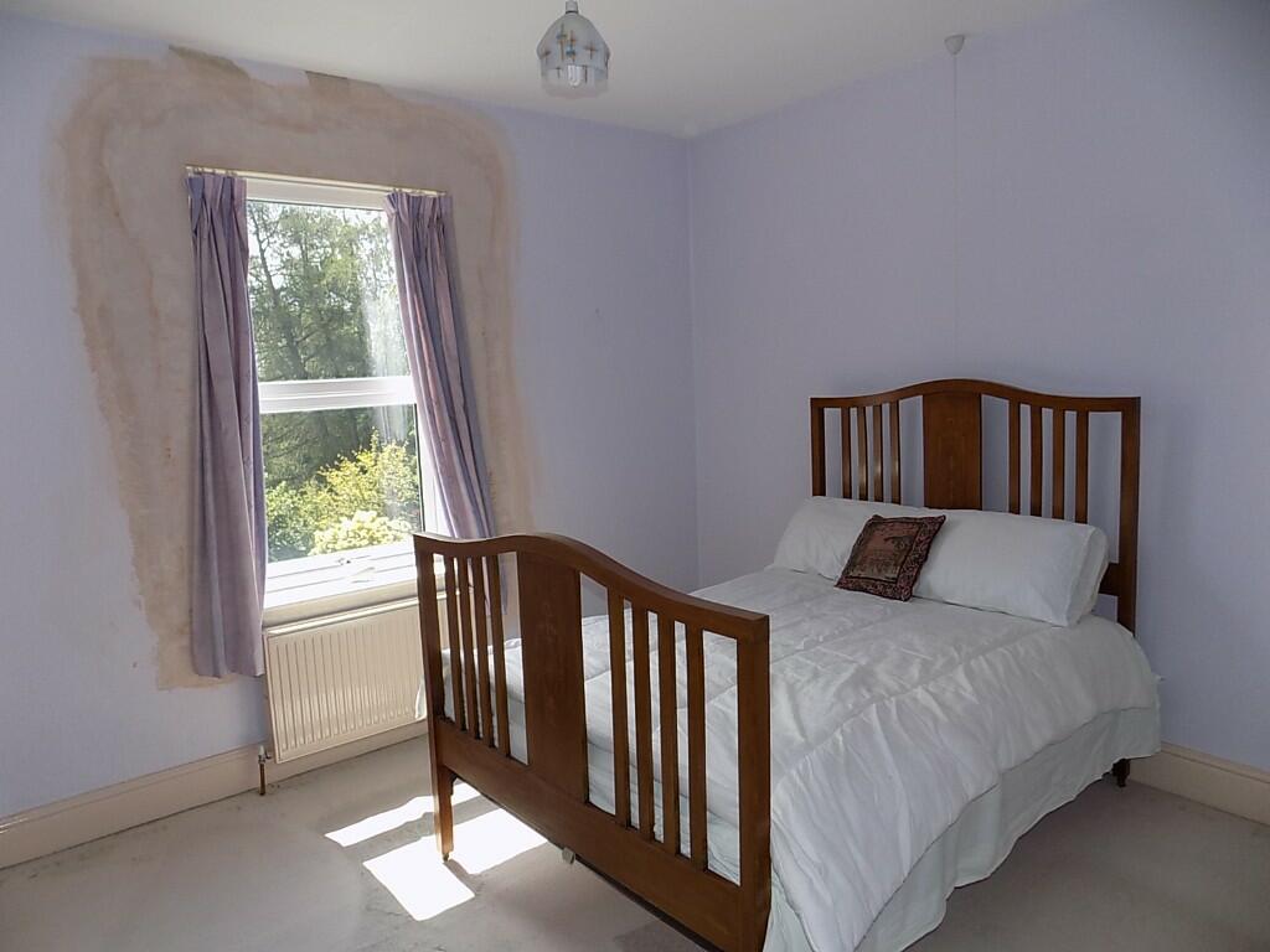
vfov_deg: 58.9
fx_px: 844
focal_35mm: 23
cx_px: 635
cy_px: 476
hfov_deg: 73.9
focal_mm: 4
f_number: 3.1
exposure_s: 1/160
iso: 80
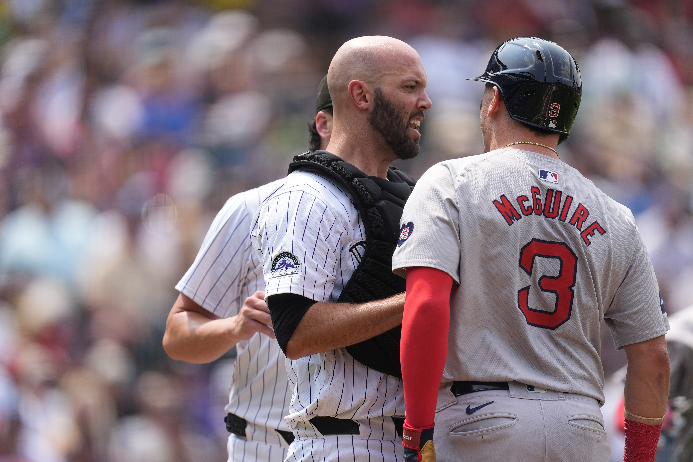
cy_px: 231
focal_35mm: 600
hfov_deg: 3.4
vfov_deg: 2.3
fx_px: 11549
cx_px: 346
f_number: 4
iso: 400
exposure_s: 1/1600
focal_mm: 600
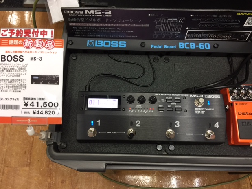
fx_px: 218
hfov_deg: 60.0
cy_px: 92
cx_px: 125
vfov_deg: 46.8
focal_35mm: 30
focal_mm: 4.15
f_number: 2.2
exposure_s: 1/30
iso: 32
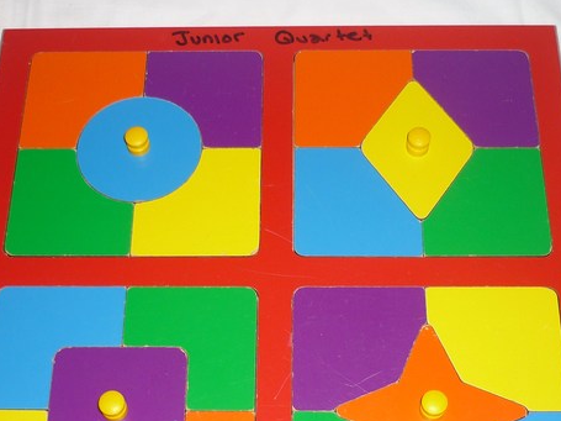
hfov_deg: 33.2
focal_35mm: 58
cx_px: 271
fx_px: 940
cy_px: 325
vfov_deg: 24.9
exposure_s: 1/30
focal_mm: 5.5
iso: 100
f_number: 2.8
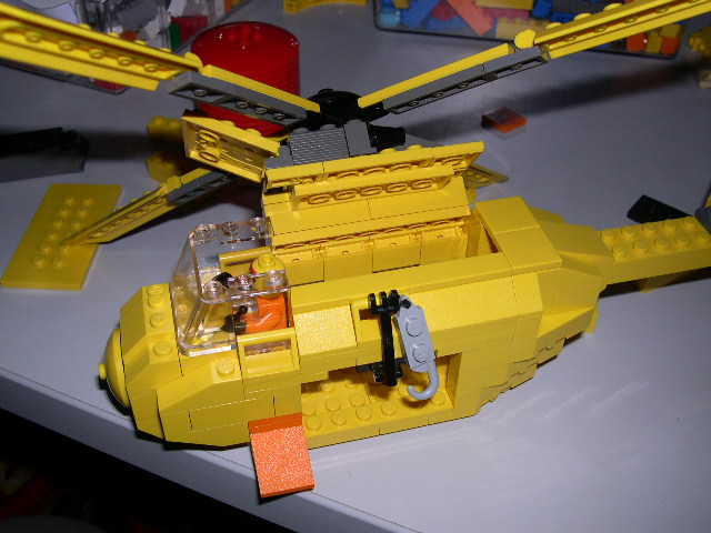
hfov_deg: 49.0
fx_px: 781
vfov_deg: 37.7
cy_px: 266
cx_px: 356
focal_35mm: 38
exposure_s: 1/60
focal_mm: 8
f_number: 7.6
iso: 100
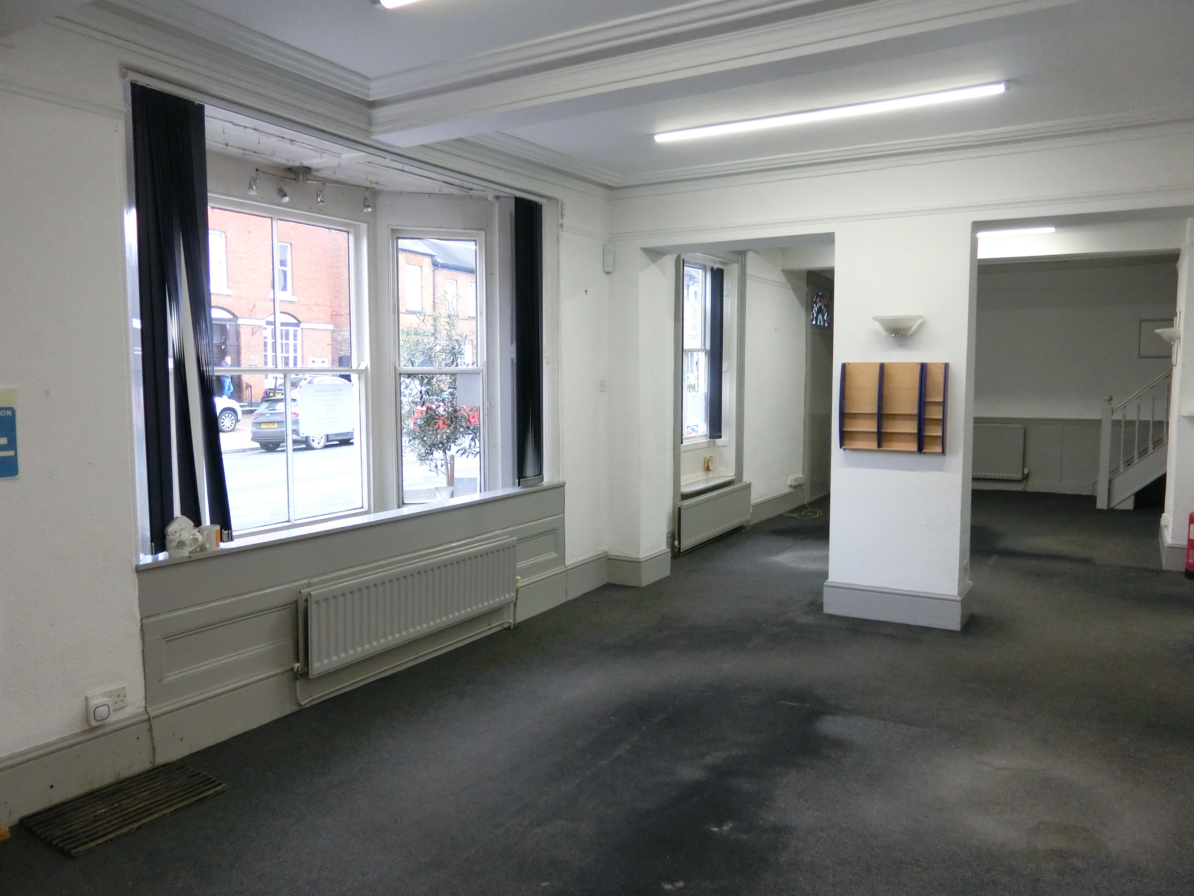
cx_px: 597
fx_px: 862
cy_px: 448
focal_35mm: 25
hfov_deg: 69.4
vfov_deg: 54.9
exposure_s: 1/30
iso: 800
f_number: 7.9
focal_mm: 5.4
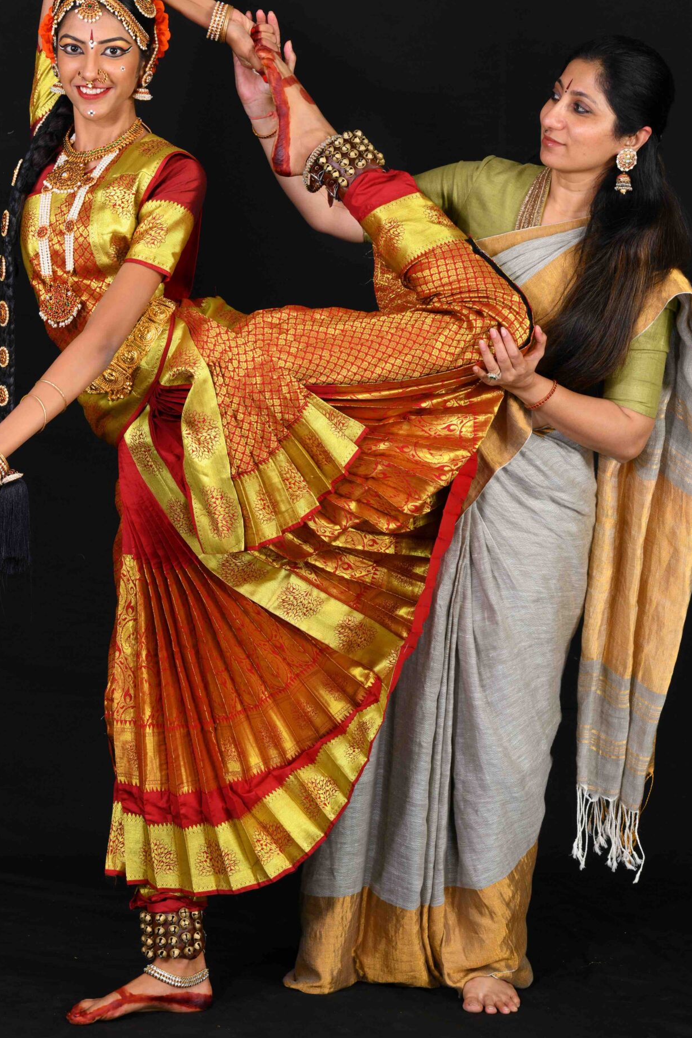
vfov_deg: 18.7
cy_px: 408
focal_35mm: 109
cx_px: 309
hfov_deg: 12.6
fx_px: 3141
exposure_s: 1/200
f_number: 11
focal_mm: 78
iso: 200
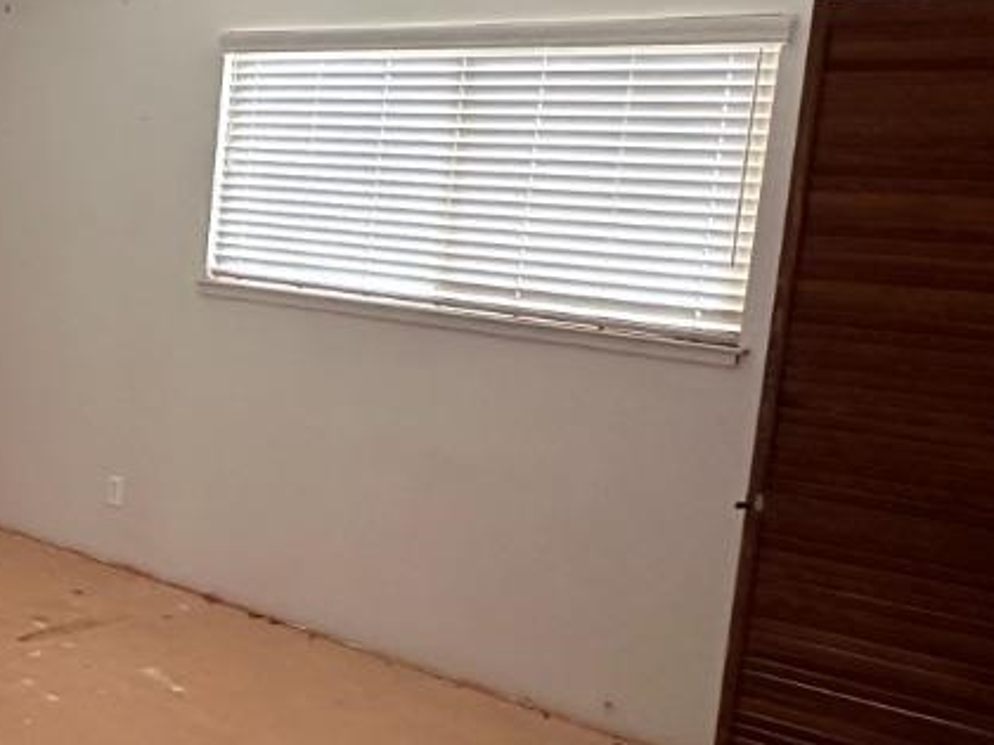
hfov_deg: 32.8
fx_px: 1436
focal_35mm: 50
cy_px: 337
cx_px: -135
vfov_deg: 29.1
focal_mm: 2.22
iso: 320
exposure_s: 1/84
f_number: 2.2
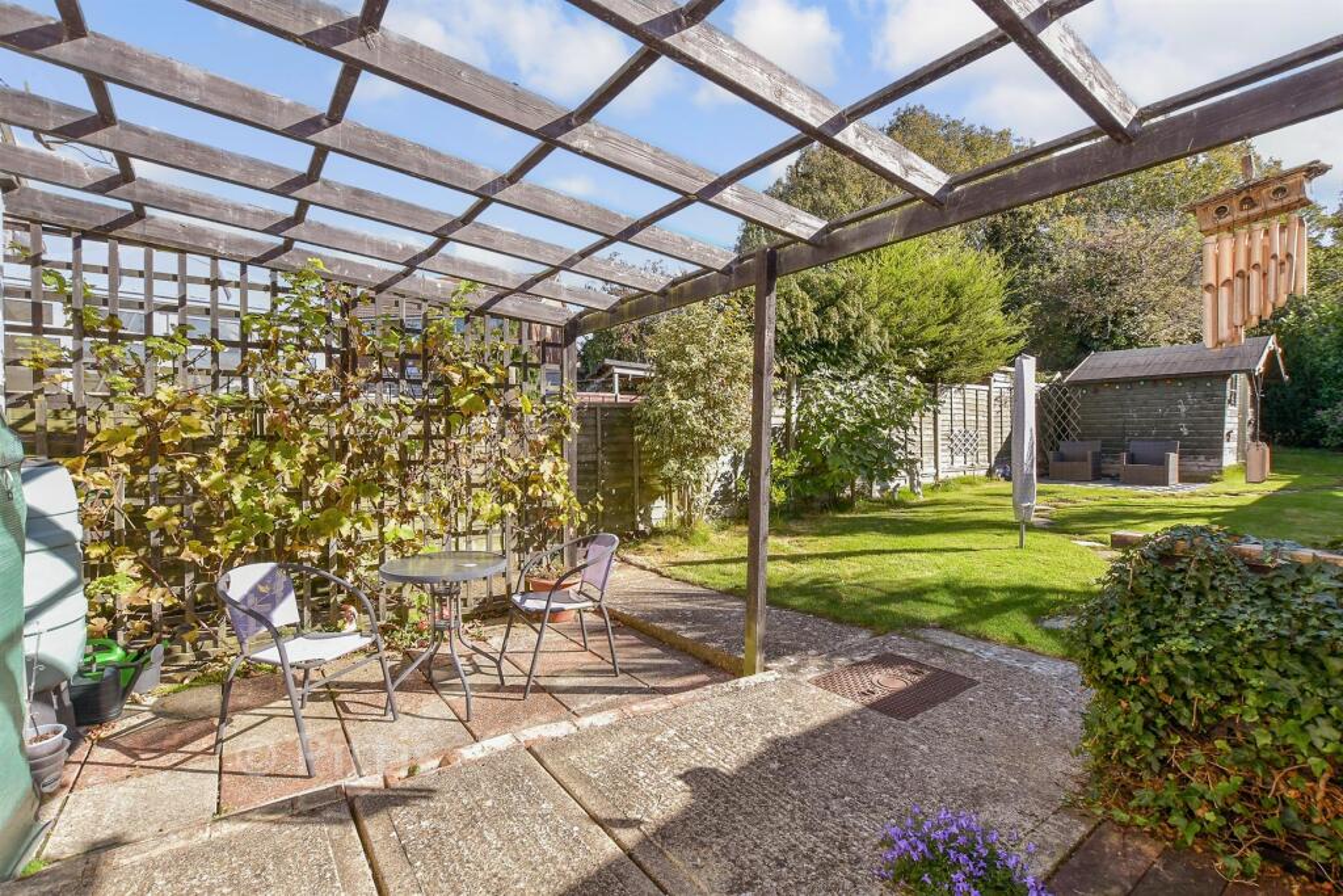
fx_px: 560
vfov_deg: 77.3
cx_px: 672
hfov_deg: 100.4
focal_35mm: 15
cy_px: 448
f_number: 8
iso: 160
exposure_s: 1/125
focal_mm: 10
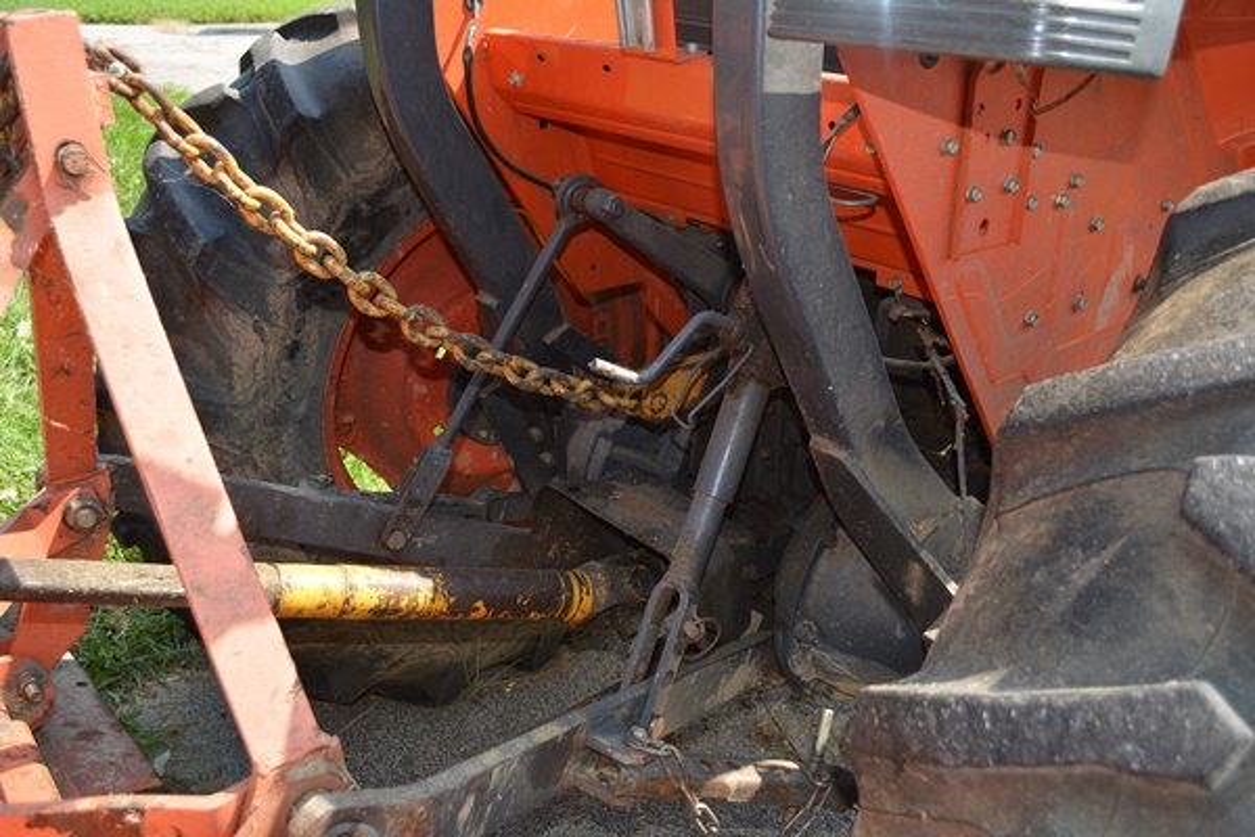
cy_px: 418
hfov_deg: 57.2
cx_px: 628
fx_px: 1150
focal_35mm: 33
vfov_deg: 40.0
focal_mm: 22
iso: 100
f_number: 4.5
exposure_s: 1/200
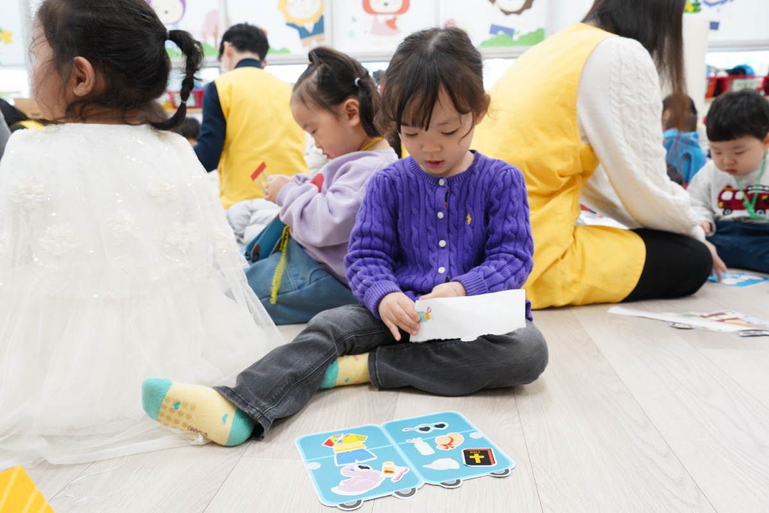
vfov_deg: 46.4
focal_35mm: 28
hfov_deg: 65.5
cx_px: 384
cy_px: 256
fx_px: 598
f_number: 7.1
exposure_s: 1/40
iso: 2500
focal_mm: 28
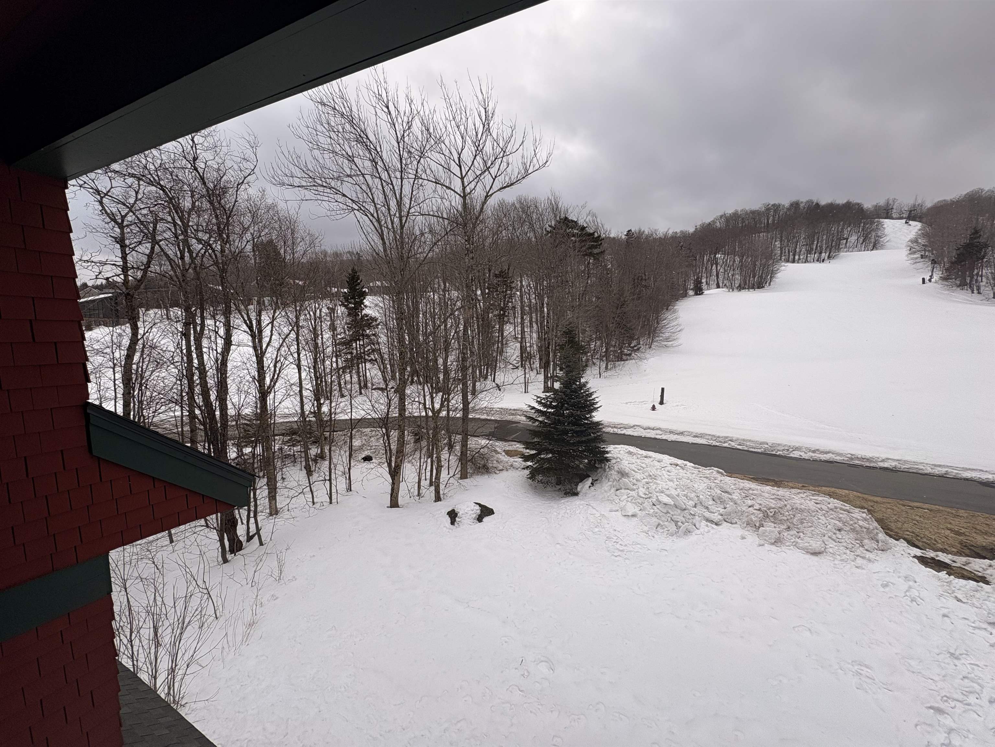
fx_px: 402
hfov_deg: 102.1
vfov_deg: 85.7
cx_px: 498
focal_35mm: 14
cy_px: 374
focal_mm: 2.22
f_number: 2.2
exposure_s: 1/1789
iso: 50
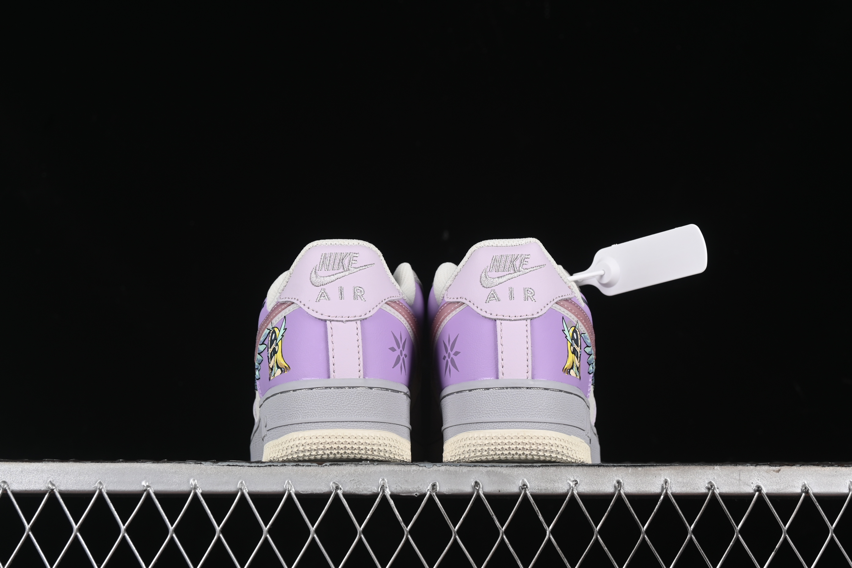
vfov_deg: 18.2
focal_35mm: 75
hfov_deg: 27.0
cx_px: 426
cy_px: 284
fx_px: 1775
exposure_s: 1/80
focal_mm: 50
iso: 160
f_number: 8
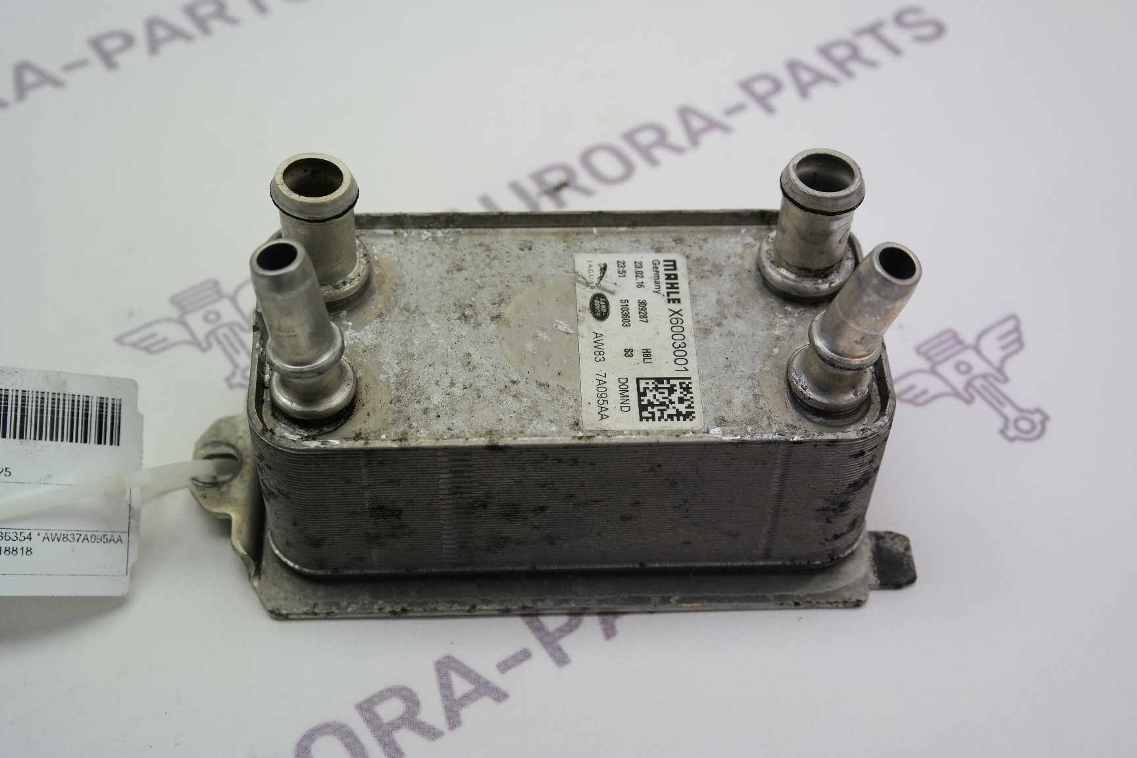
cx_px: 568
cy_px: 379
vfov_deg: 27.0
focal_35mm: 50
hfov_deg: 39.6
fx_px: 1579
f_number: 4.5
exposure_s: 1/100
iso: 200
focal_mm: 33
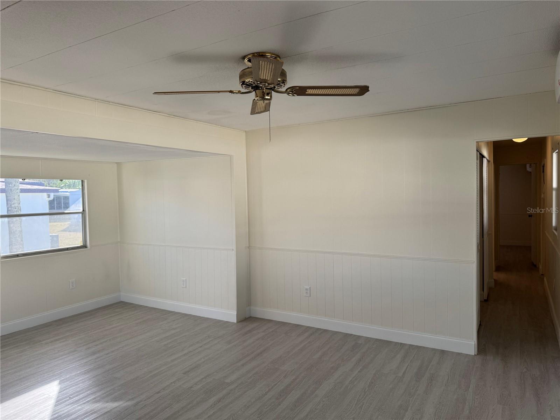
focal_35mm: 24
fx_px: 388
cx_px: 280
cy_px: 210
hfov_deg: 71.6
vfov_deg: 56.8
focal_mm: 6.76
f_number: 1.78
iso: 80
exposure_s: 1/448
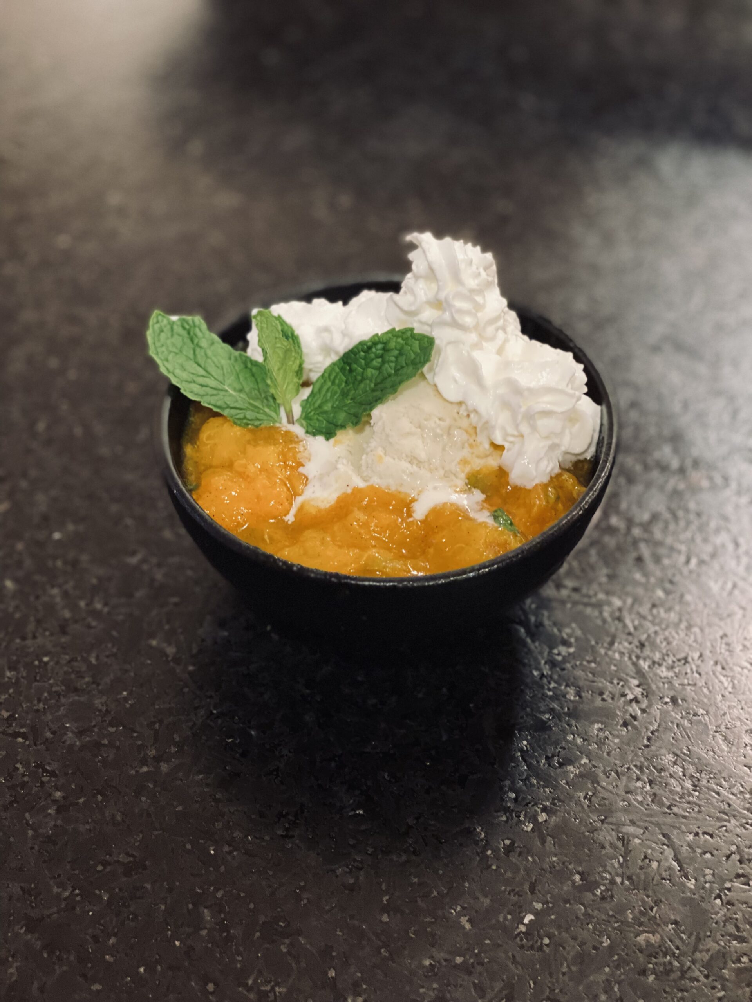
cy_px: 501
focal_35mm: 52
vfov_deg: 36.8
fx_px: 1506
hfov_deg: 28.0
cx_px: 376
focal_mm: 6
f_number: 2
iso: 500
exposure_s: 1/24
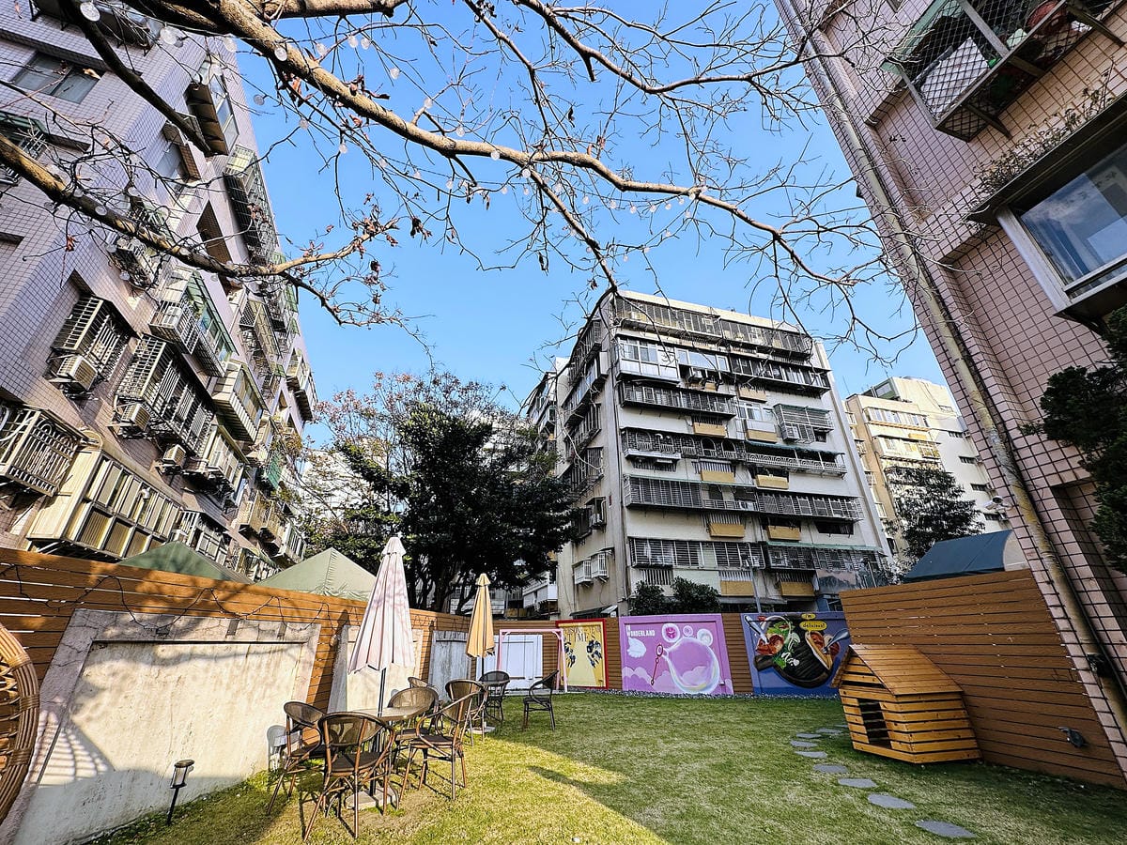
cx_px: 564
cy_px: 422
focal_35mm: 14
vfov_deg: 85.7
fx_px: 456
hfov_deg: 102.1
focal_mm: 2.22
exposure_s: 1/619
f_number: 2.2
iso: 40
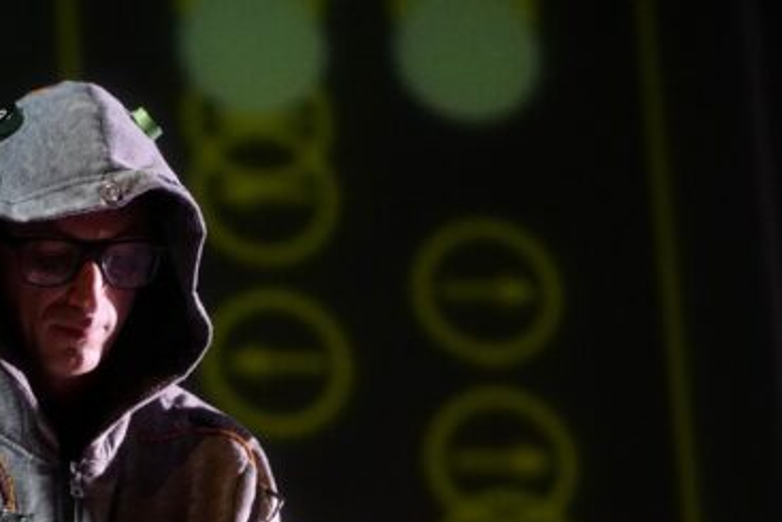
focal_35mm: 251
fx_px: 5454
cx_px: -36
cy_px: 557
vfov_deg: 5.5
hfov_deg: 8.2
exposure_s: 1/800
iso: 3200
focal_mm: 90
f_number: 2.8
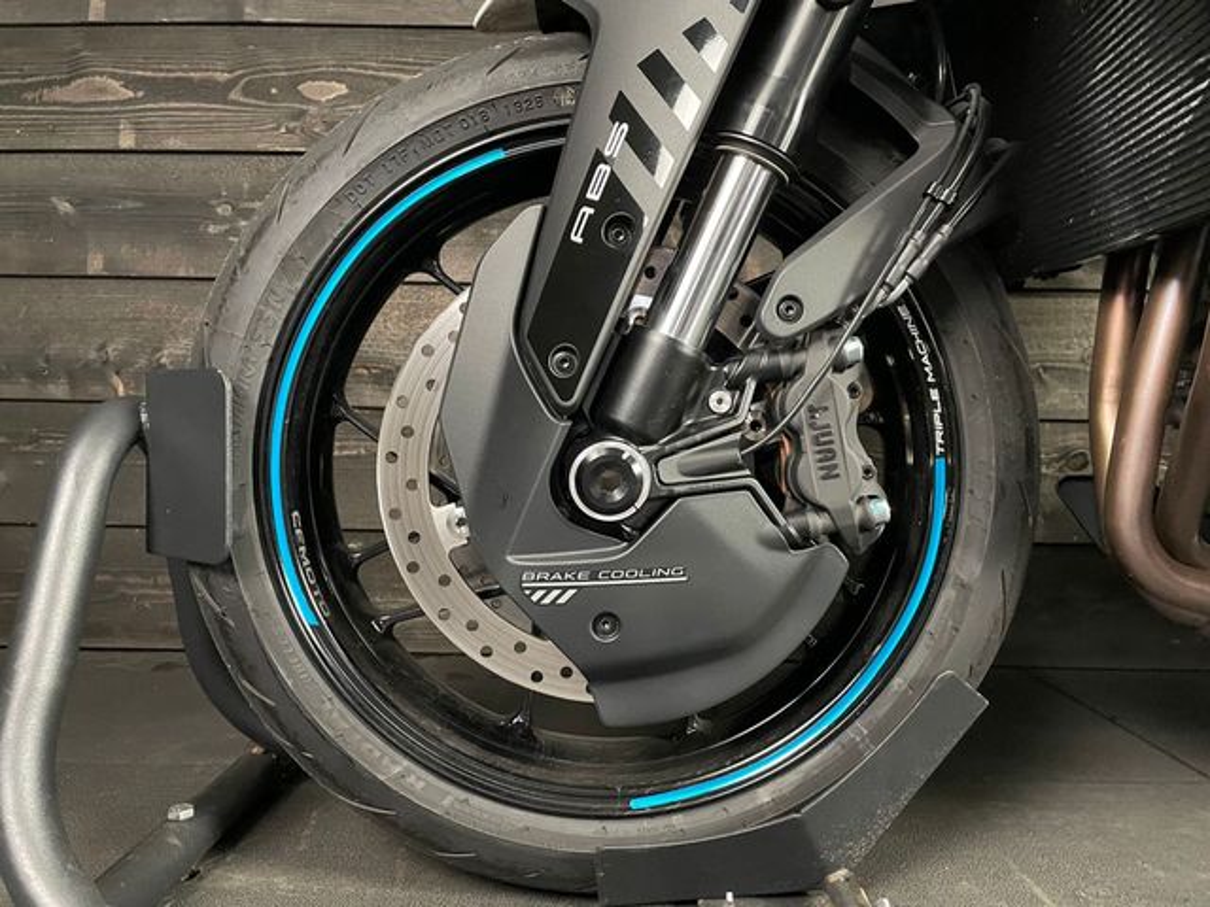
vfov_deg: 53.1
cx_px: 605
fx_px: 909
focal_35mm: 26
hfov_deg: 67.3
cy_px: 454
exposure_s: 1/25
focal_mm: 4.2
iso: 640
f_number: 1.6
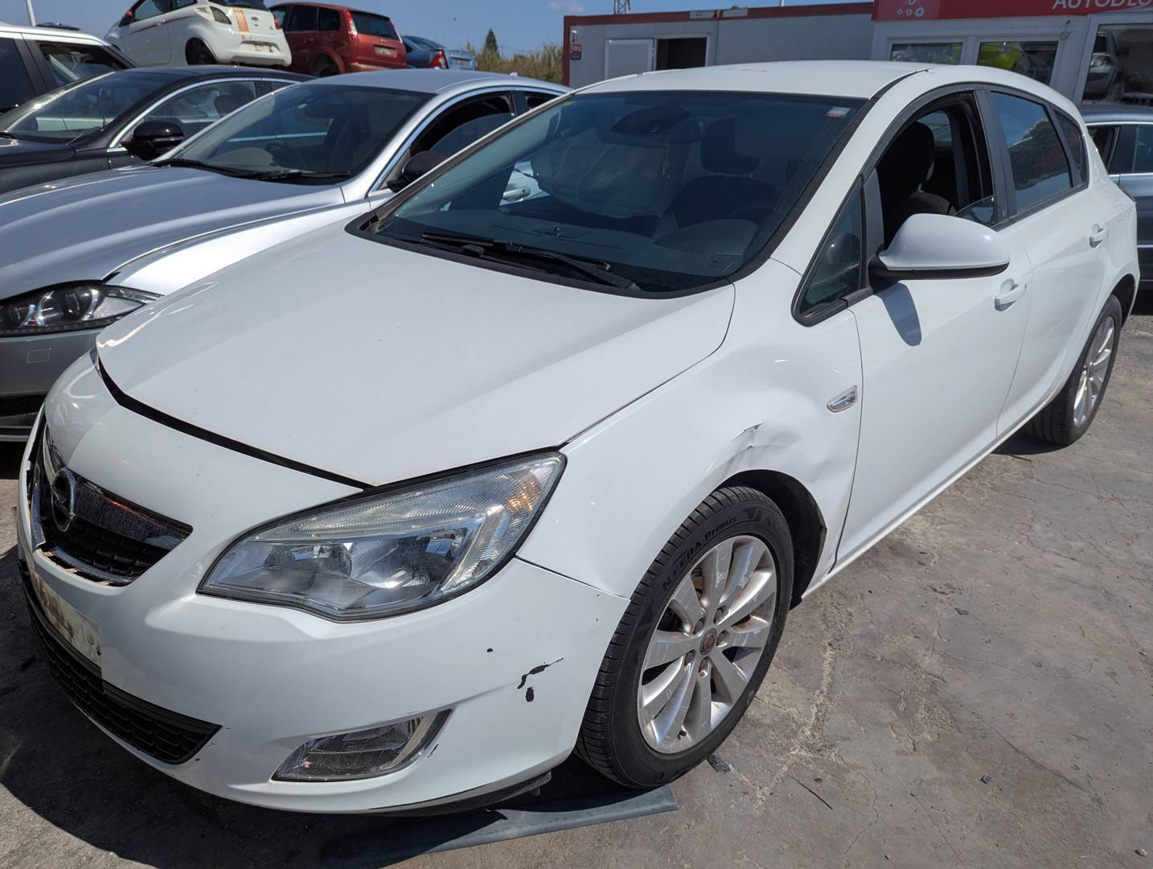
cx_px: 576
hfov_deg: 71.5
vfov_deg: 56.9
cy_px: 434
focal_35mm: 24
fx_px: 801
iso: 45
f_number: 1.85
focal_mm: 6.81
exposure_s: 1/6289
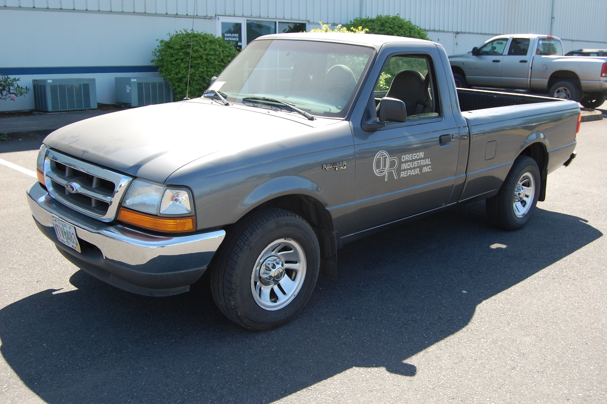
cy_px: 202
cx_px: 304
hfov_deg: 53.2
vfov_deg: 36.8
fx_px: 606
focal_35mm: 36
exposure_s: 1/200
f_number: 7.1
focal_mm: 24
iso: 200
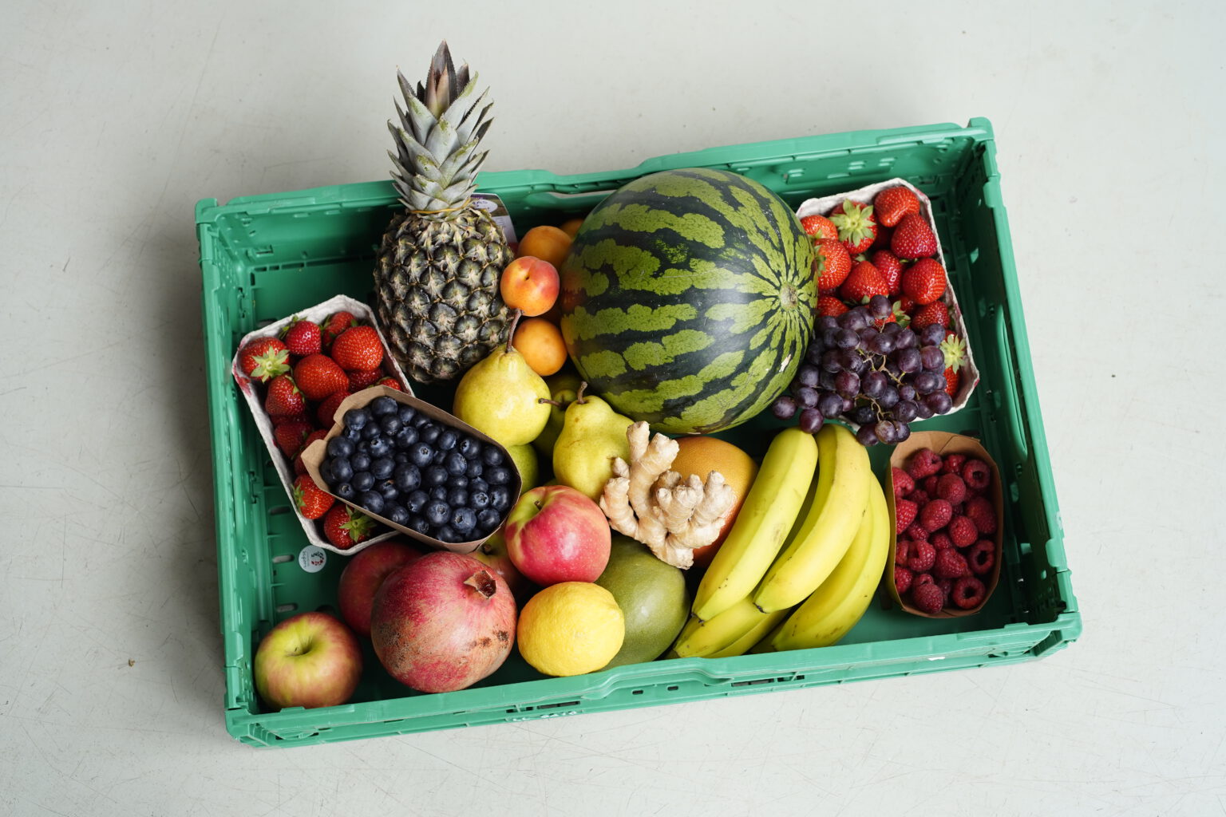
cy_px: 408
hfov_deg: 39.6
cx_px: 613
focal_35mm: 50
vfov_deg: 27.0
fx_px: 1703
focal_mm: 50
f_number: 5.6
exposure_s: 1/100
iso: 400
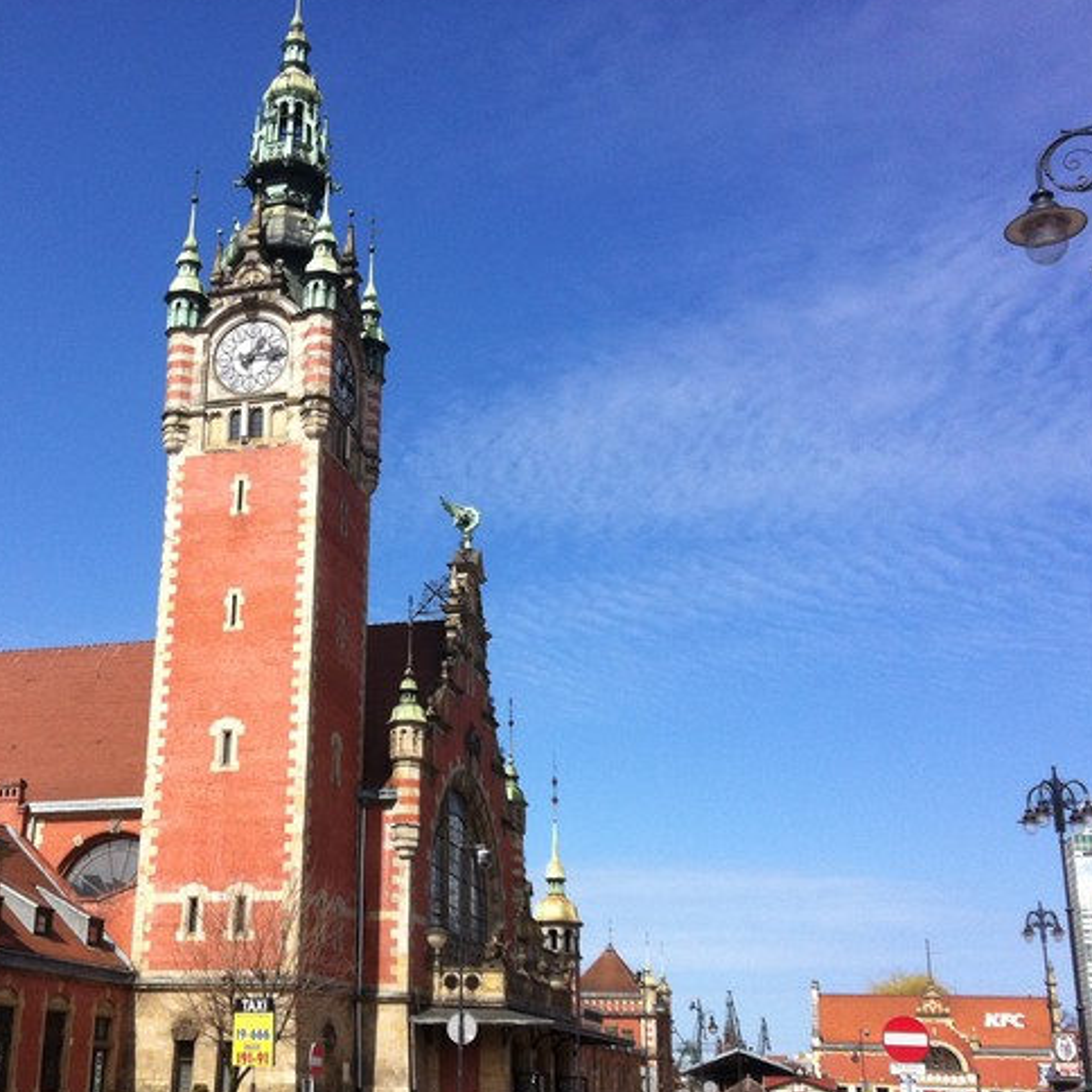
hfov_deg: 35.8
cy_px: 605
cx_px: 384
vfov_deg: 36.0
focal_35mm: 47
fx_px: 1677
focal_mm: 3.85
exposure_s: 1/1885
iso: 80
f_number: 2.8
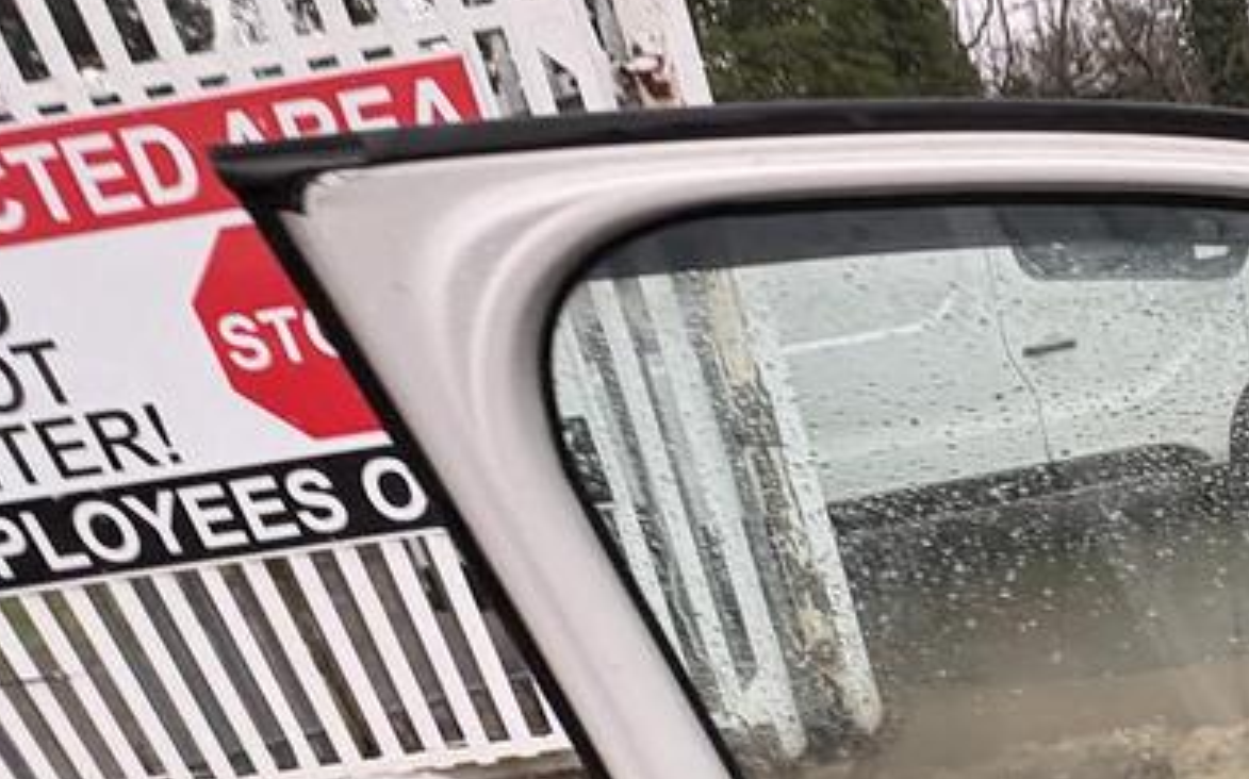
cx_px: 1124
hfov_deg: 50.3
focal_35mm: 34
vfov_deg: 34.9
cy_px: 715
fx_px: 1157
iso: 250
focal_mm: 2.22
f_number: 2.2
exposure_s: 1/63
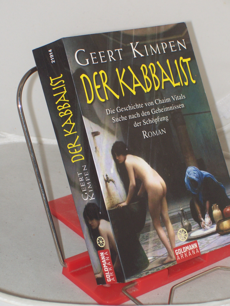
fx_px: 903
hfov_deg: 14.5
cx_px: 115
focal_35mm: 102
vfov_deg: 19.2
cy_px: 153
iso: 80
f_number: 4.6
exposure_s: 1/100
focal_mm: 16.8
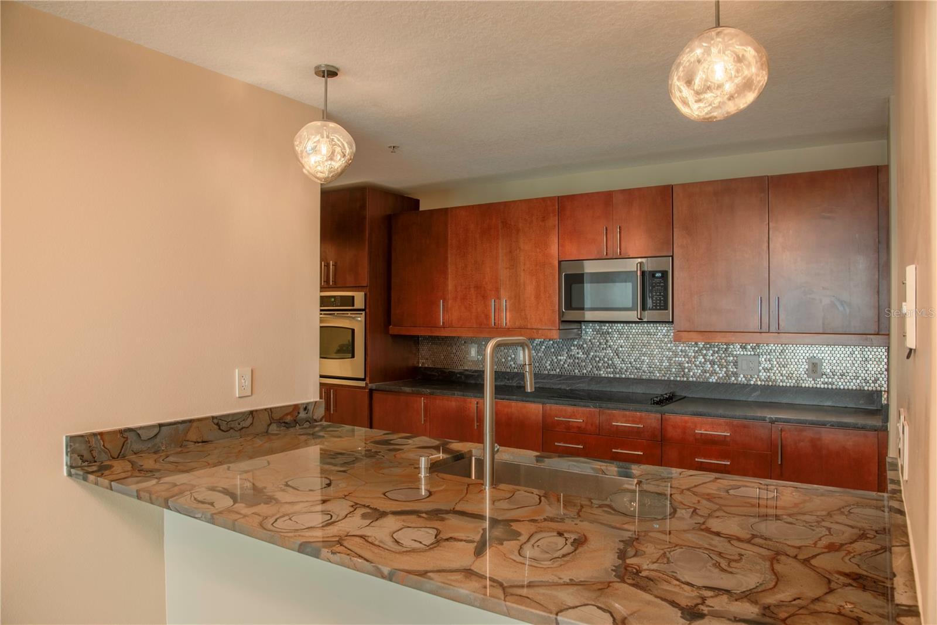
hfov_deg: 73.7
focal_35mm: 24
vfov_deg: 53.1
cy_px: 312
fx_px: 625
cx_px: 468
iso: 200
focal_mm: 24
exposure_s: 1/10
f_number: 10
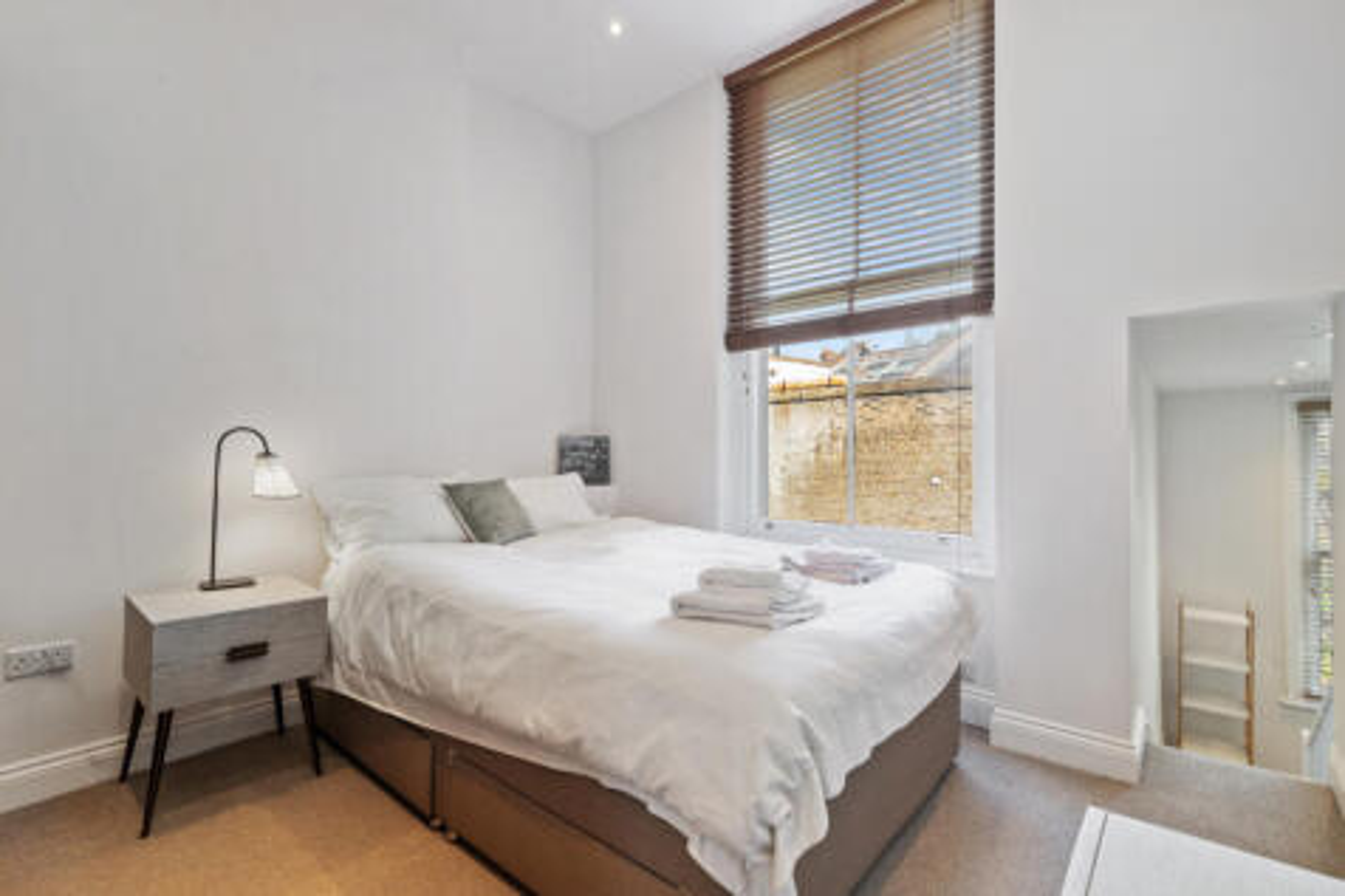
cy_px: 448
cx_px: 672
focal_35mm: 16
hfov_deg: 96.8
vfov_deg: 73.7
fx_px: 598
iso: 200
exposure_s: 1/8
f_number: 11
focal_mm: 16
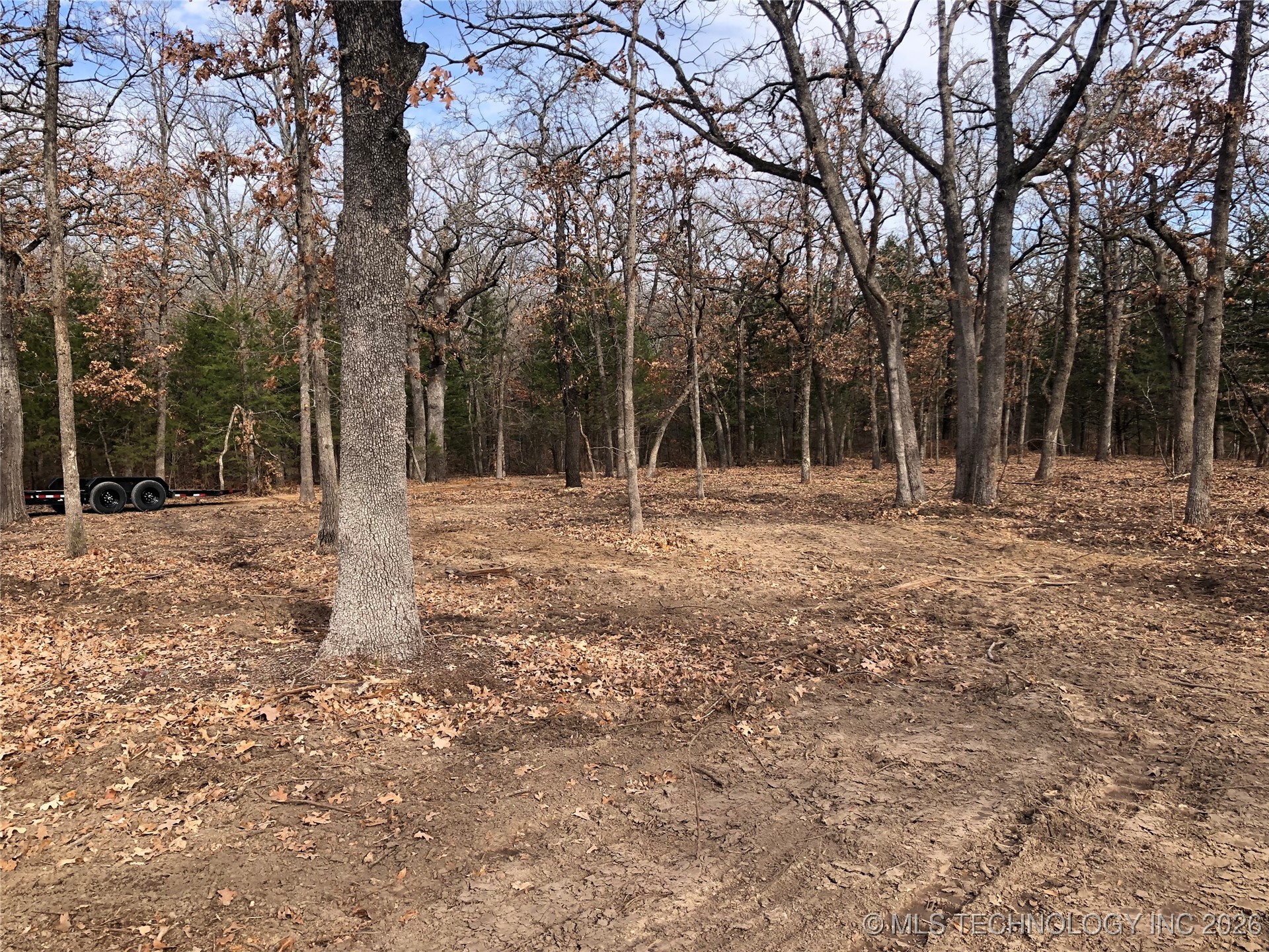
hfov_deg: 63.4
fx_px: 1026
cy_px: 476
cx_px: 634
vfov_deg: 49.7
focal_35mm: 28
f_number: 1.8
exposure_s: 1/639
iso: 20
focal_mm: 3.99
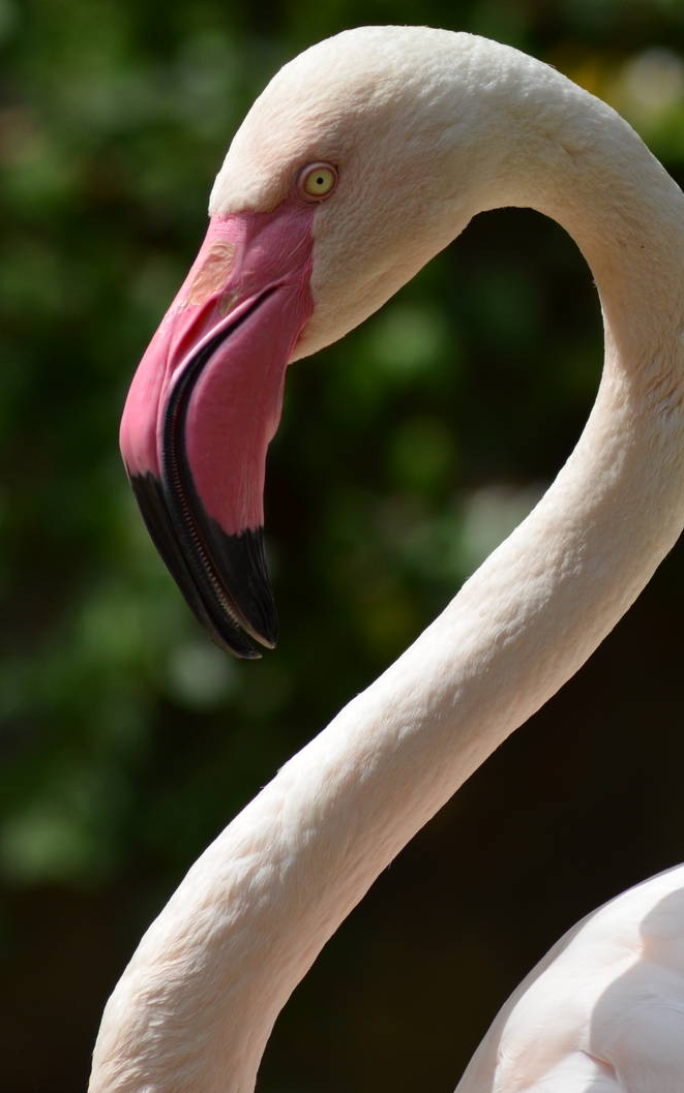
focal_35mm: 485
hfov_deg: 2.7
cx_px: 612
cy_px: 547
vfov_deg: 4.3
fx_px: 14460
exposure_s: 1/2000
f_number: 7.1
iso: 400
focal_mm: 210
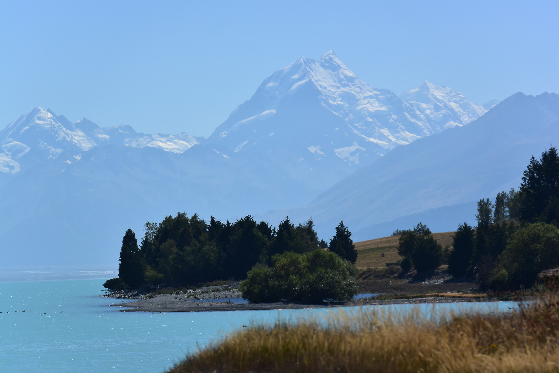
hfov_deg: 9.9
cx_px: 280
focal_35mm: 208
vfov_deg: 6.6
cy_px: 186
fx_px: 3230
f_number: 5
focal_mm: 77.1
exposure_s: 1/1250
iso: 160
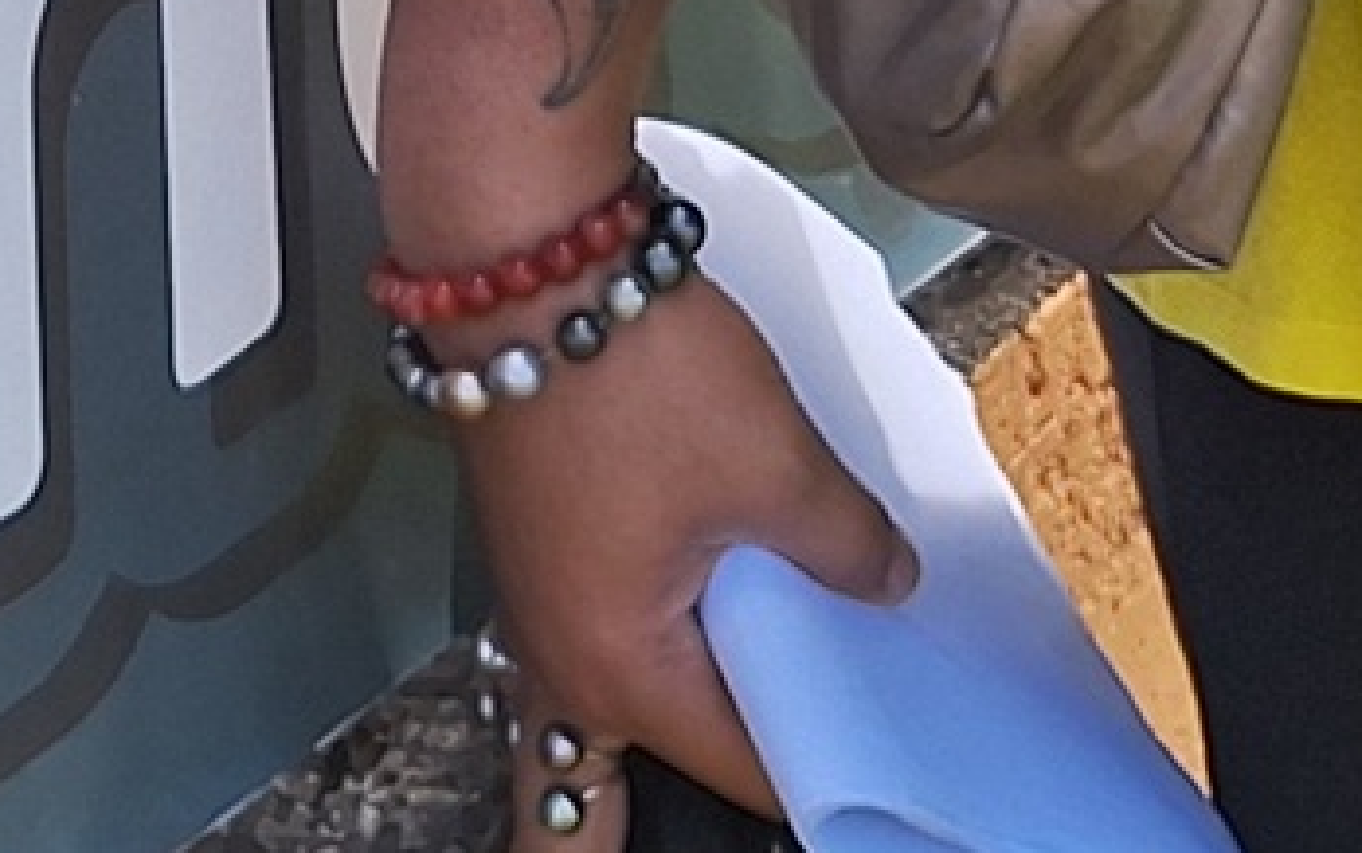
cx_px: 114
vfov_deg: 8.2
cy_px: -1593
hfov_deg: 14.8
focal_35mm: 140
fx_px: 5200
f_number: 1.8
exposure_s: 1/938
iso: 40
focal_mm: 5.54
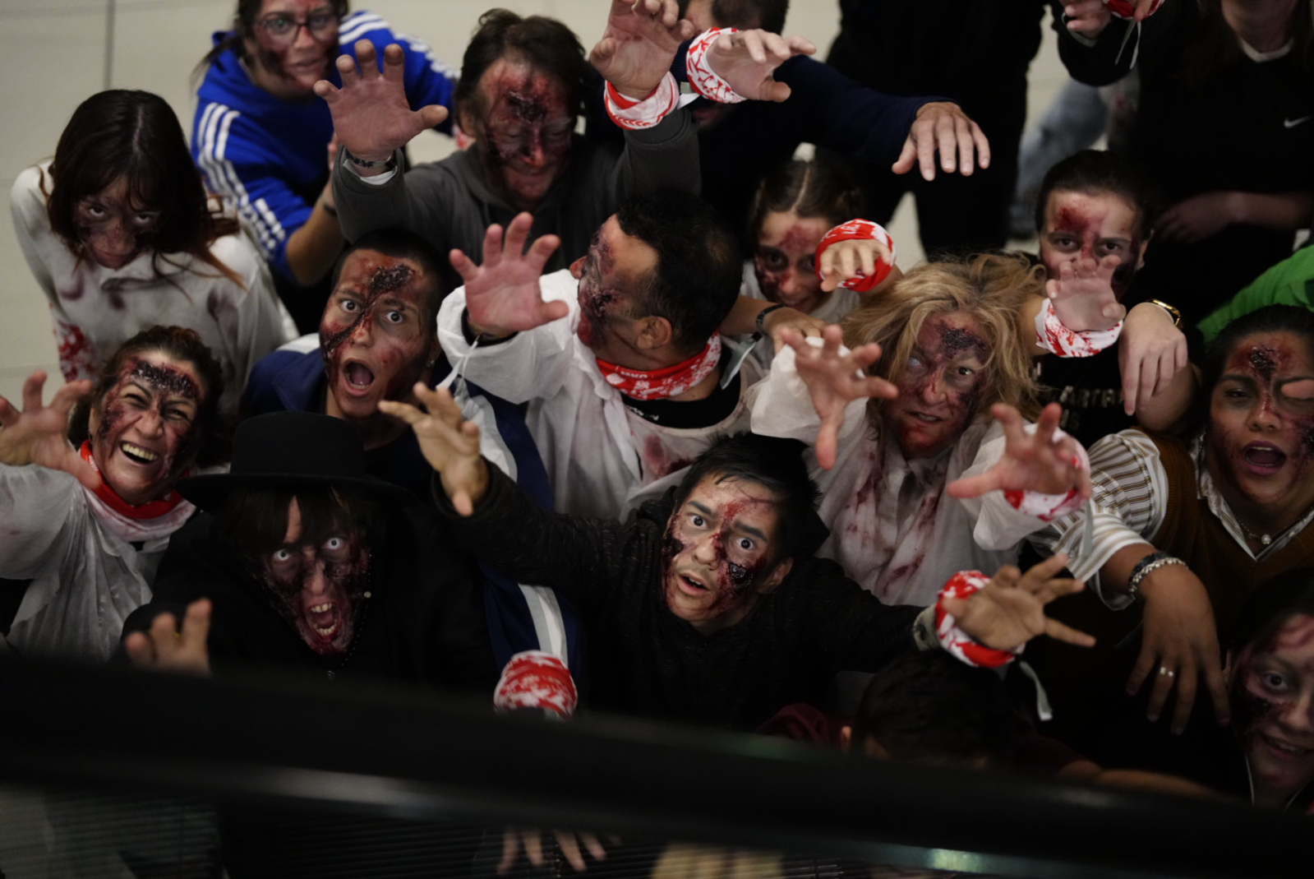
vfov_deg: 27.0
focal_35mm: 50
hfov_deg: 39.6
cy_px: 440
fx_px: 1826
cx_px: 657
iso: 4000
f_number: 1.2
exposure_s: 1/125
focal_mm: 50
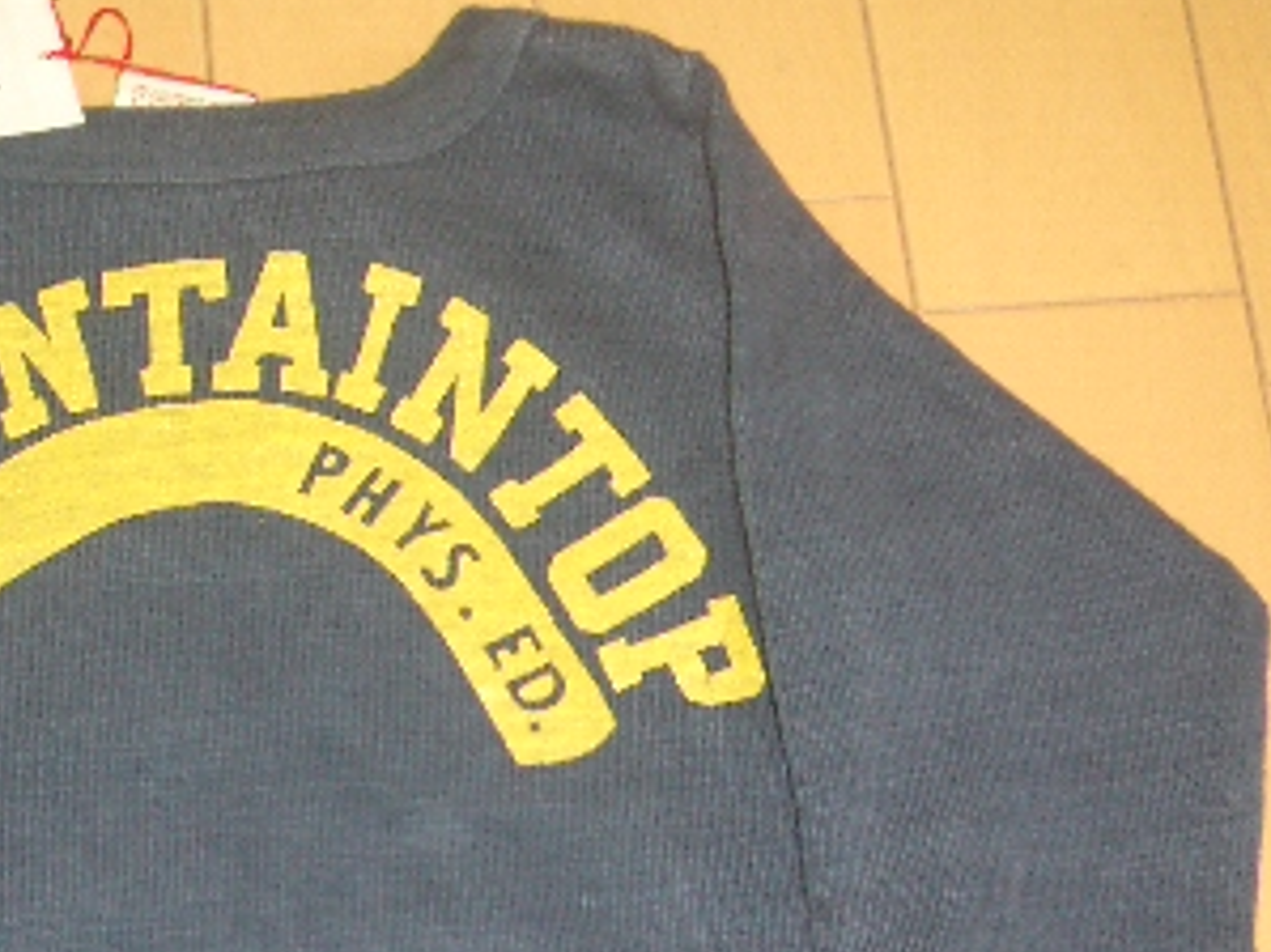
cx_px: 251
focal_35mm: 75
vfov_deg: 19.0
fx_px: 2753
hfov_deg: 25.5
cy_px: 978
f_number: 2.6
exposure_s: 1/60
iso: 100
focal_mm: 5.8
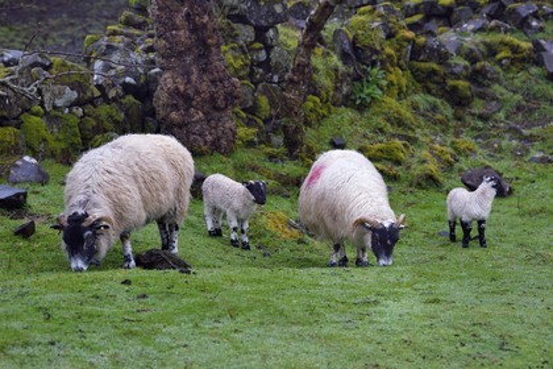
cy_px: 184
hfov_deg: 15.2
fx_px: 2074
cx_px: 276
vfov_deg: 10.2
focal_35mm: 135
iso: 400
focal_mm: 135
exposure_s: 1/200
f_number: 5.6
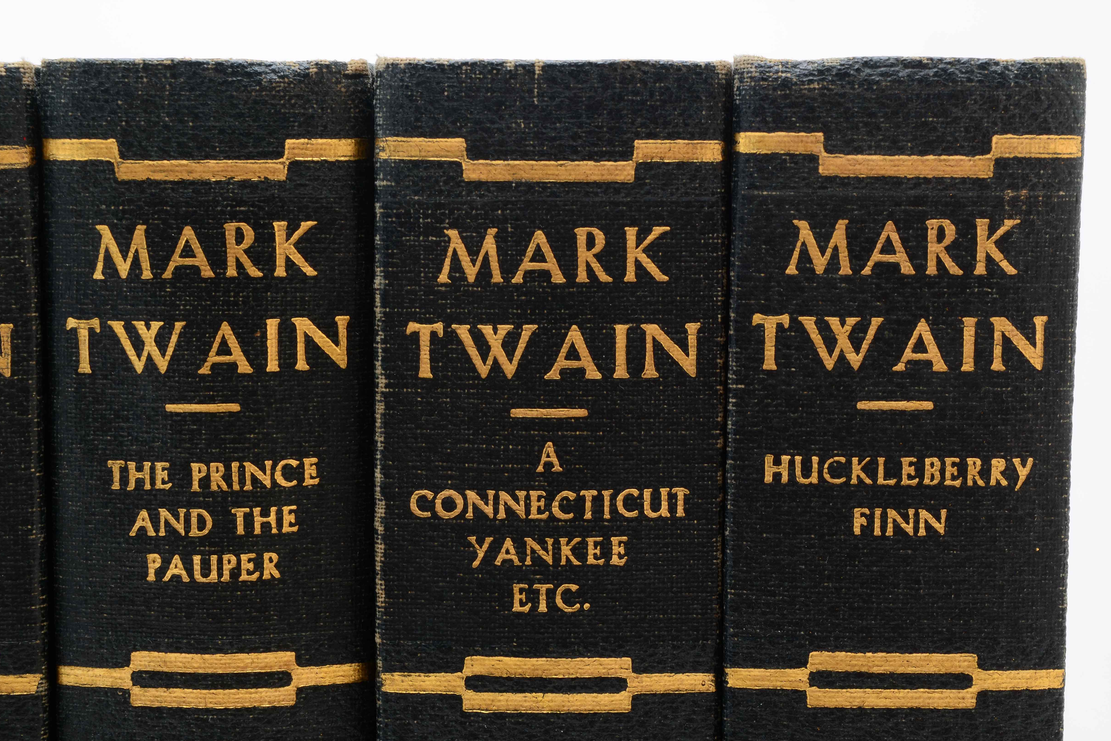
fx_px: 2577
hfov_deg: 24.3
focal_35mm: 84
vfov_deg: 16.4
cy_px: 370
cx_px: 553
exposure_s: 1/160
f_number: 20
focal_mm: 55
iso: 100
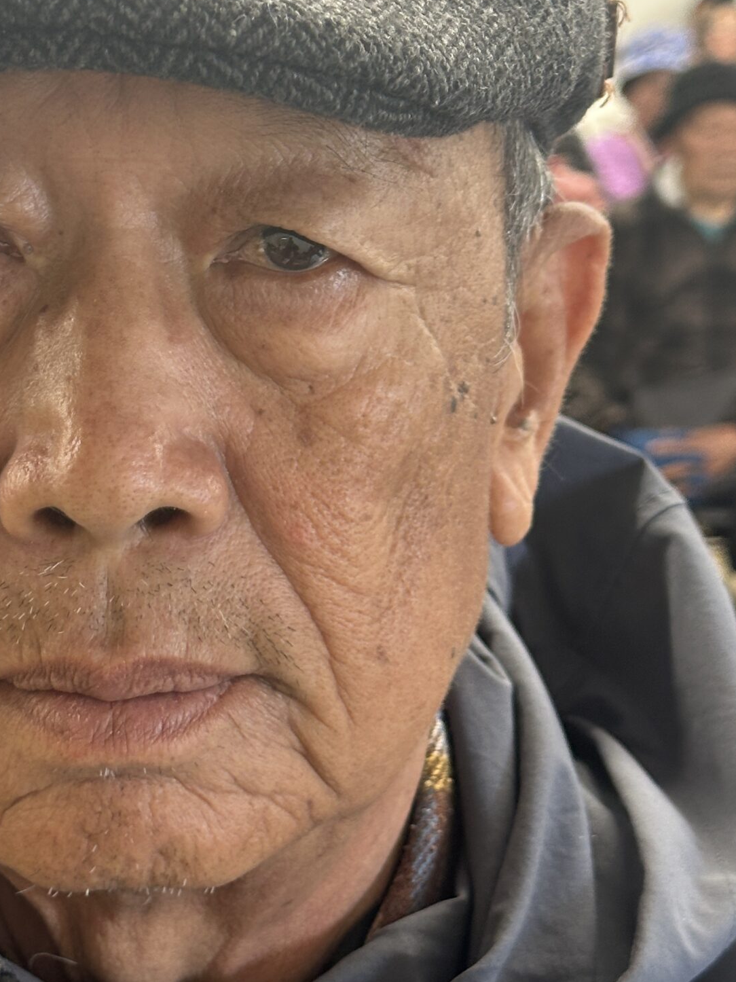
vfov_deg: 23.0
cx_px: 115
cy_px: 414
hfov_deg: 17.2
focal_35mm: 85
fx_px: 2410
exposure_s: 1/50
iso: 160
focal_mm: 6.86
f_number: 1.78
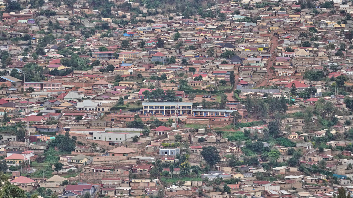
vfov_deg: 5.8
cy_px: 86
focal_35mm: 210
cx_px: 176
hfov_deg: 10.3
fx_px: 1965
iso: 1600
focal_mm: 200
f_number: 2.8
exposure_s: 1/5000
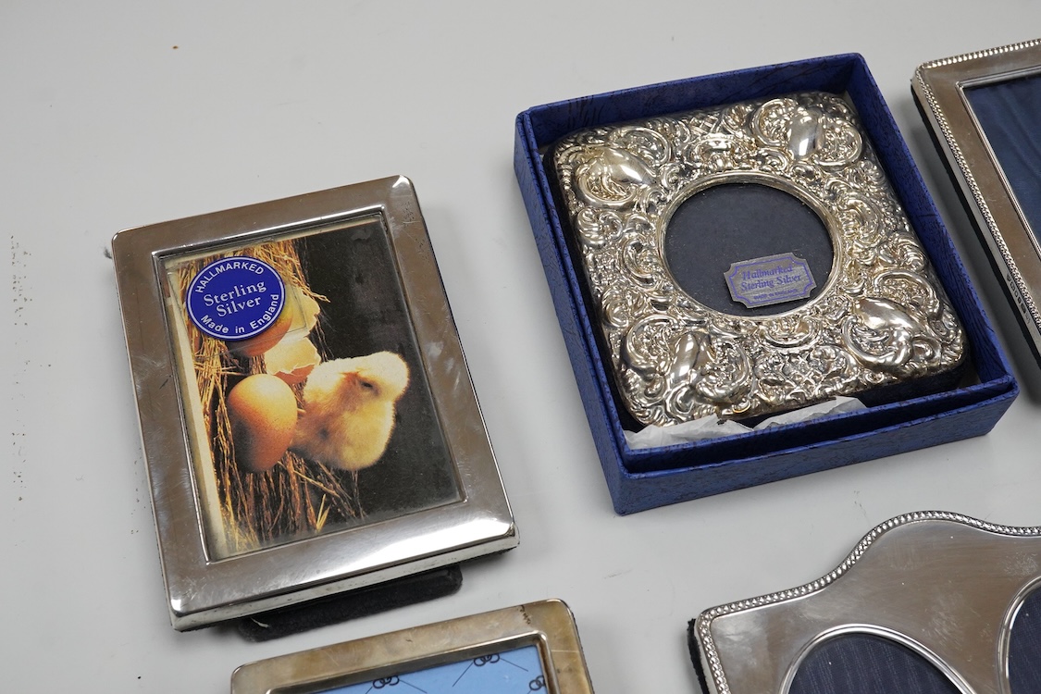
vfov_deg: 29.9
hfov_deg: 43.6
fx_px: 1301
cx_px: 520
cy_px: 347
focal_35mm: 45
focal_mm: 30
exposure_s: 1/250
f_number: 13
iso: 2500
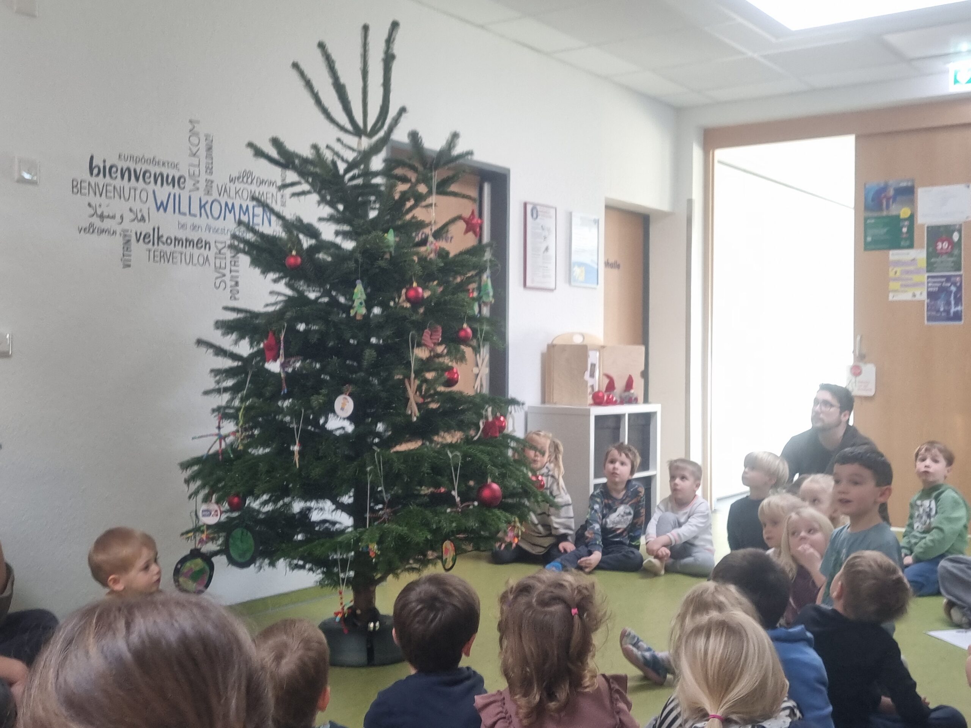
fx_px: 729
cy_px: 364
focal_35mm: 26
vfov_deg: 53.1
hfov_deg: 67.3
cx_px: 486
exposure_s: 1/50
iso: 200
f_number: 1.8
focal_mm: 5.4
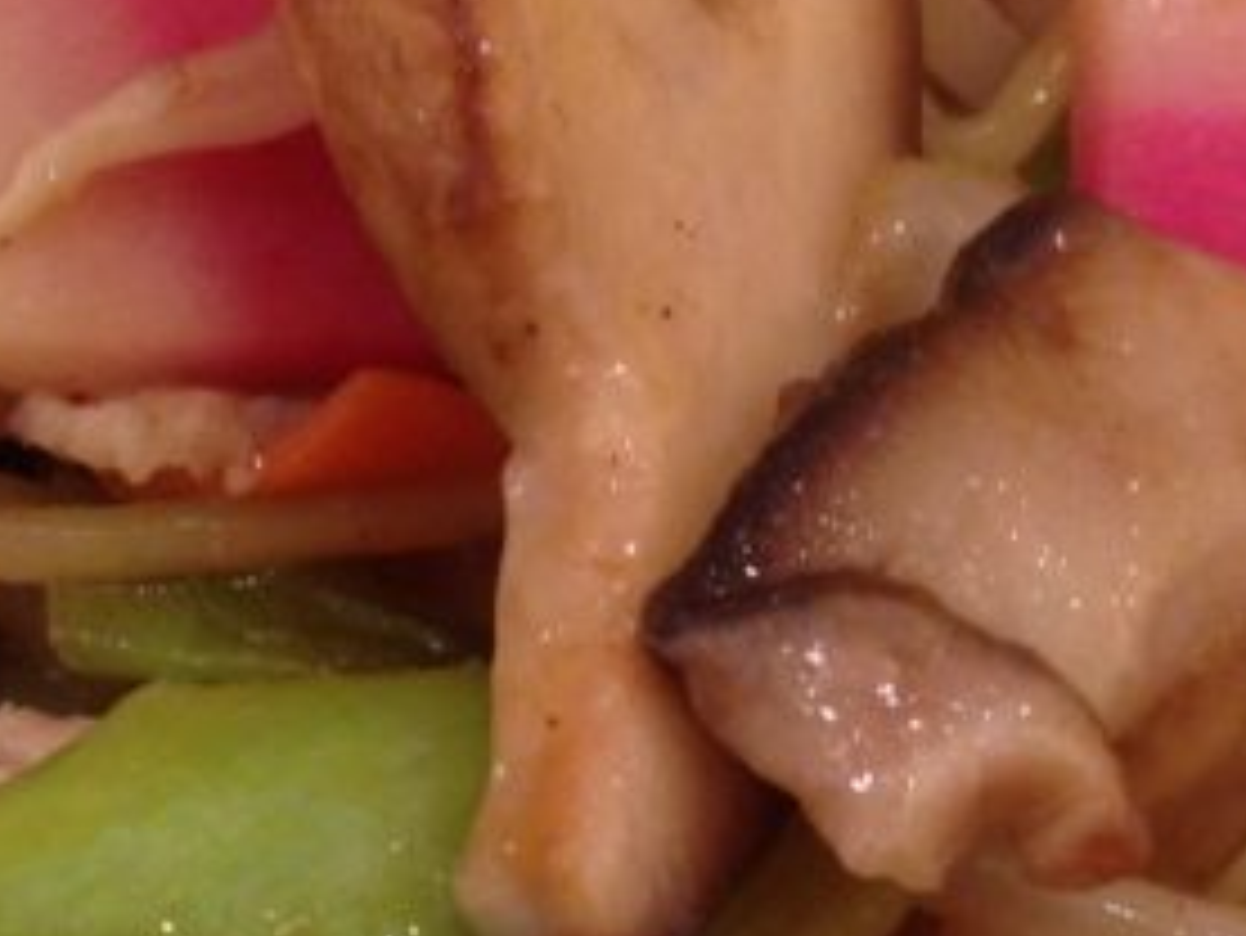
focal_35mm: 122
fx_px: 4393
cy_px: 468
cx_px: 22
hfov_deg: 15.9
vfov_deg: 12.2
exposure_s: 1/20
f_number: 2.4
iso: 125
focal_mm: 4.12
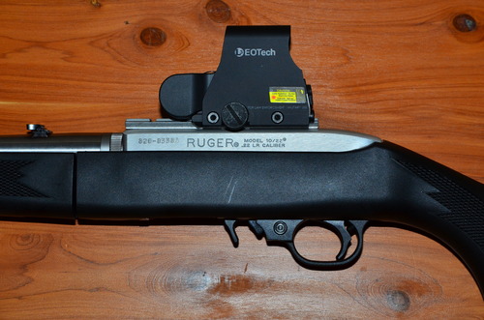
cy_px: 160
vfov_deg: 14.6
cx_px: 242
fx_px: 1248
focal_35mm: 93
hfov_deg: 22.0
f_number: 9
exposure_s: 1/80
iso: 400
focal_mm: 62
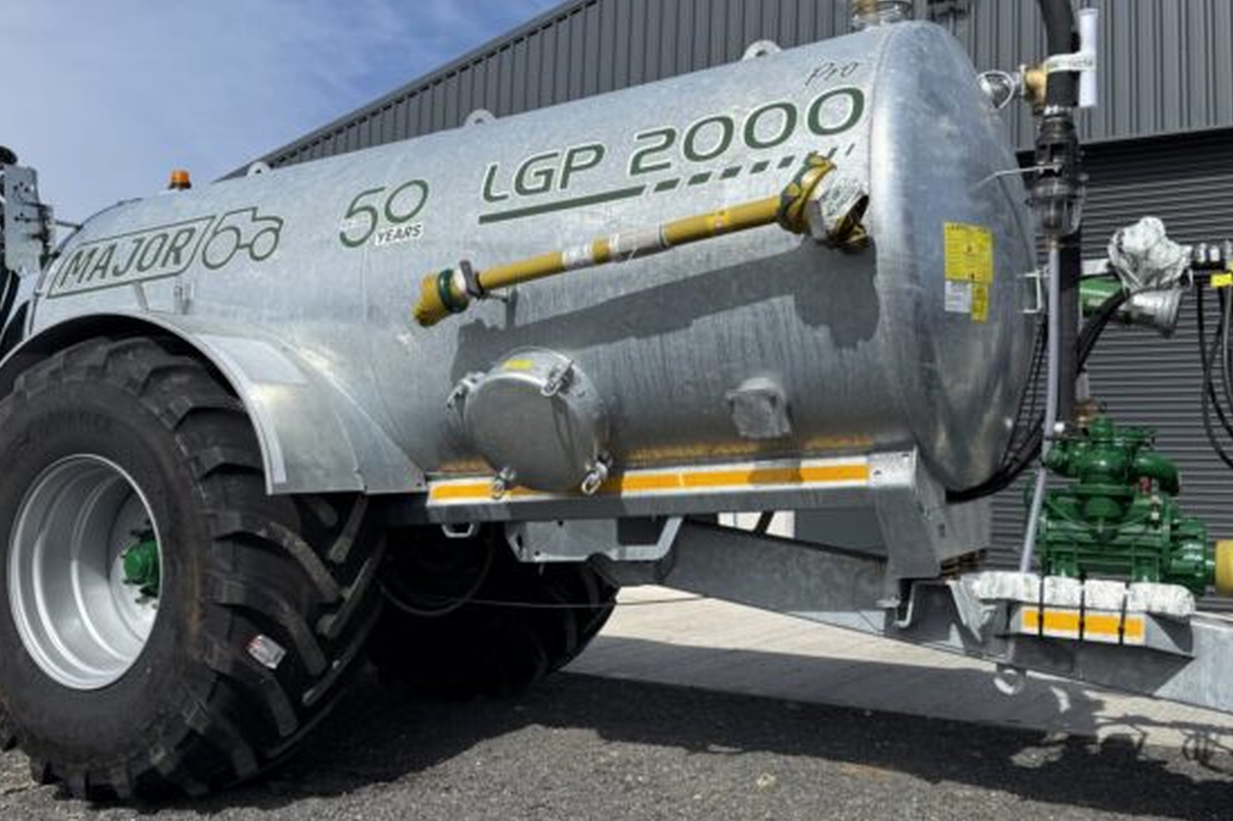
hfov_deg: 54.4
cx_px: 621
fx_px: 1198
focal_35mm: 35
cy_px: 360
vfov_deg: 37.8
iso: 80
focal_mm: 6.76
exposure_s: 1/6711
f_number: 1.78
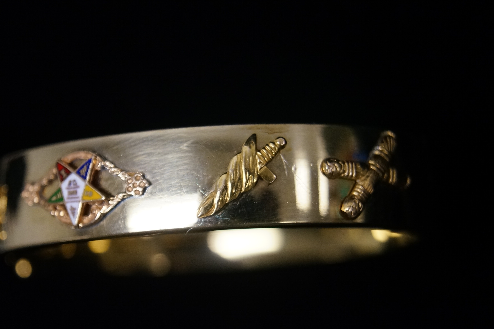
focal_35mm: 84
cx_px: 249
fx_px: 1146
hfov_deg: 24.3
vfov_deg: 16.4
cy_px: 163
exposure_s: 1/100
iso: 1600
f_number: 5.6
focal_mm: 55
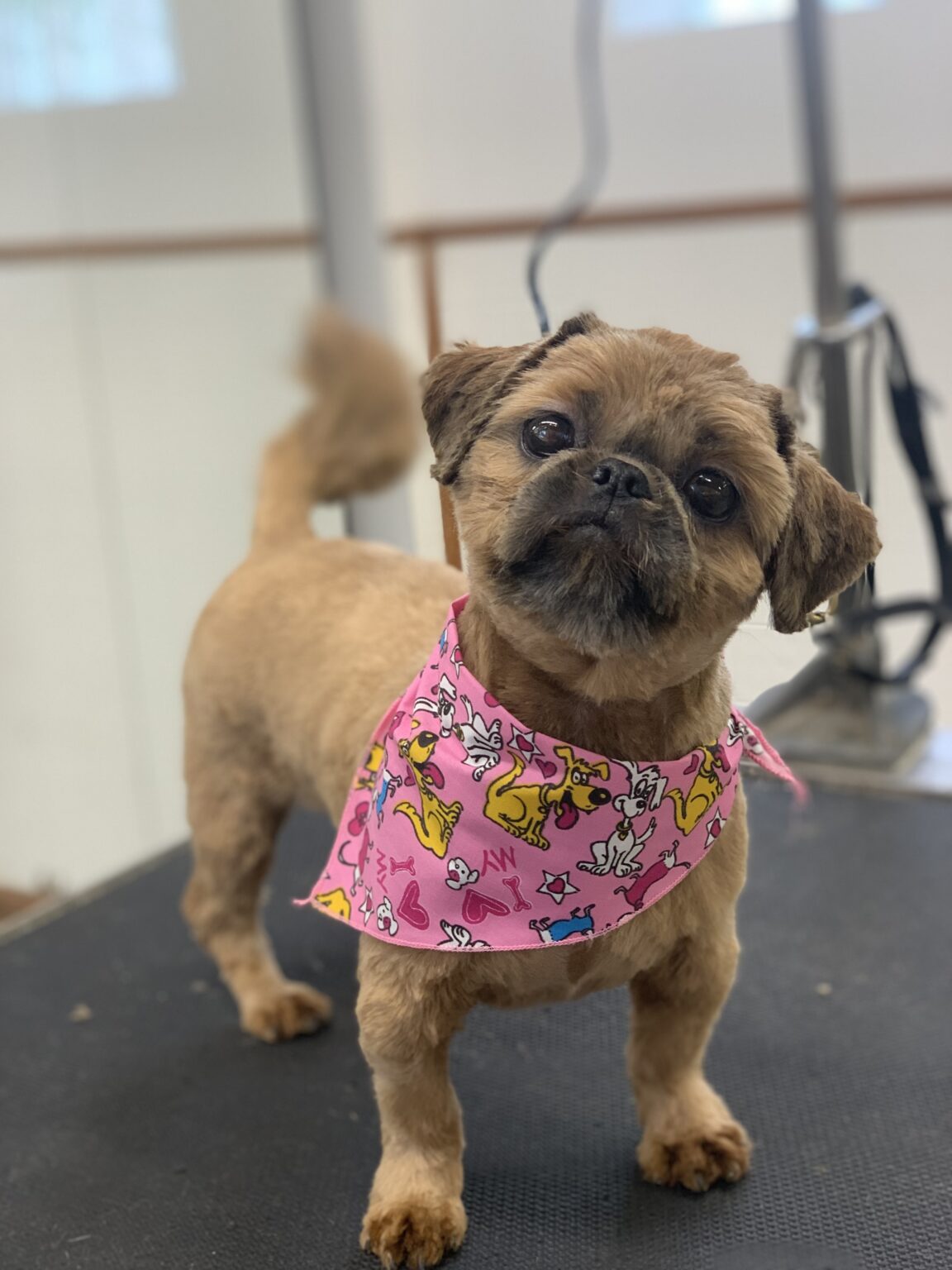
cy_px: 635
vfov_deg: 36.8
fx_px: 1907
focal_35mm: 52
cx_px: 476
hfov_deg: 28.0
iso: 80
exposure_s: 1/60
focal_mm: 6
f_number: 2.4
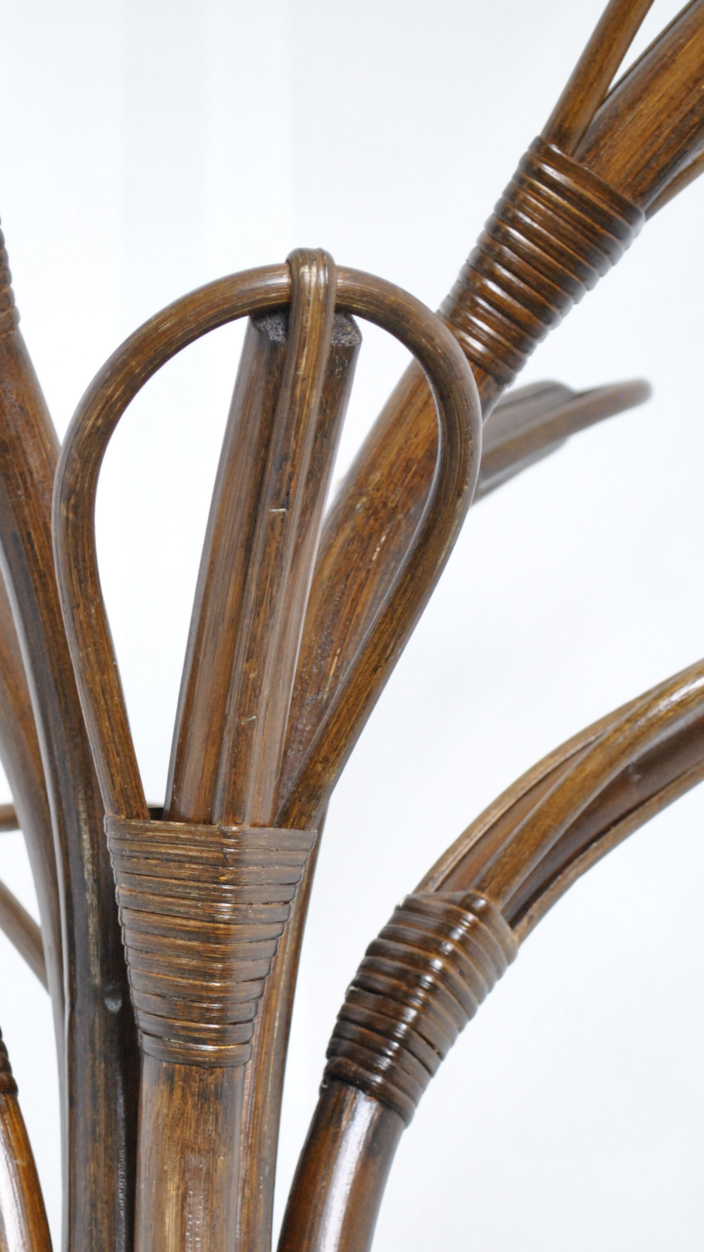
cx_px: 219
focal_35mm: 103
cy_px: 782
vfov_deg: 20.7
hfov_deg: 11.7
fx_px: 3419
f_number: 6.3
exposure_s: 1/30
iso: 720
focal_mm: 50
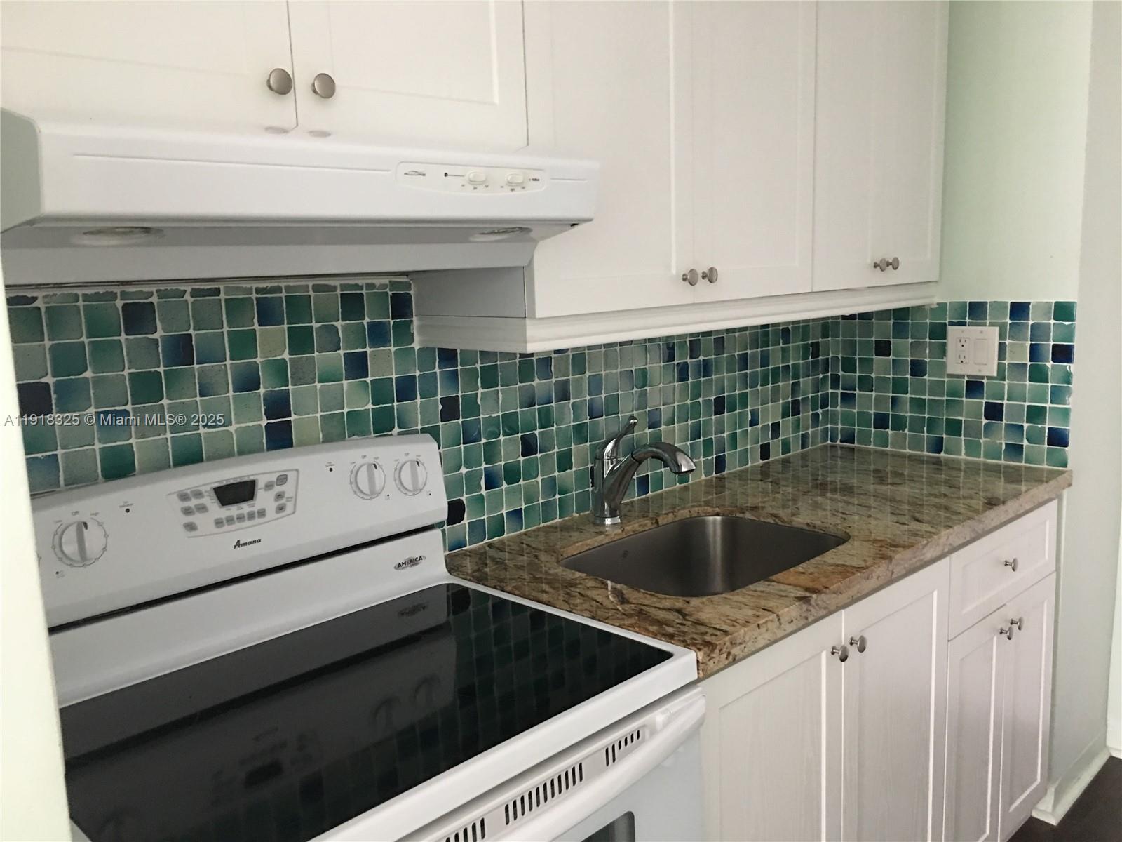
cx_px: 561
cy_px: 421
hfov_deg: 61.7
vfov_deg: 48.2
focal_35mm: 29
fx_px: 940
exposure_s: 1/10
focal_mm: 4.15
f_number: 2.2
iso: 100
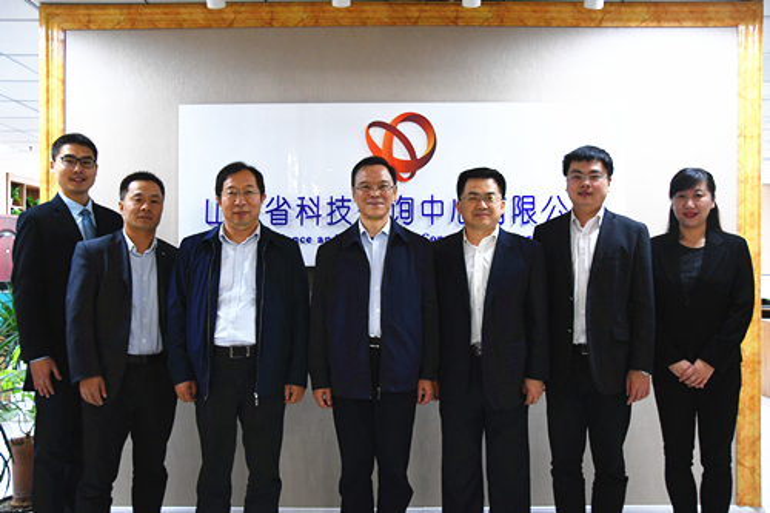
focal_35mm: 33
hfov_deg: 57.2
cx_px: 385
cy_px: 256
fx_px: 706
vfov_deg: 39.9
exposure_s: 1/50
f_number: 3.8
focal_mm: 22
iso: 2000
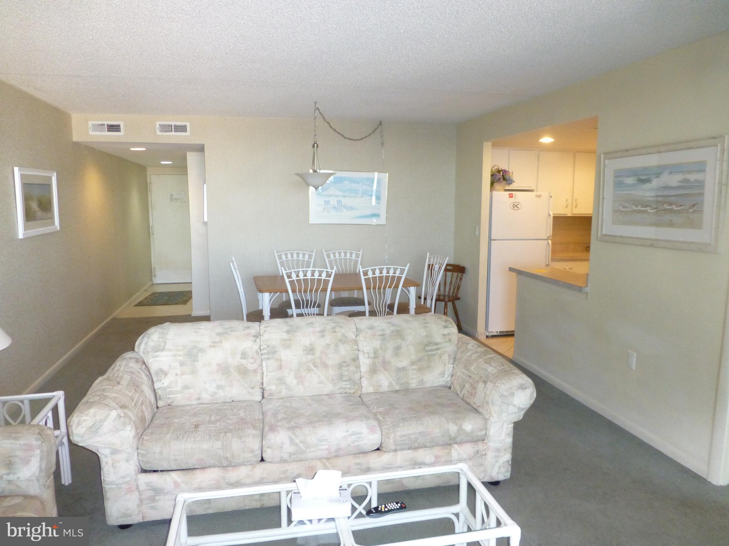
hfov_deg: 71.6
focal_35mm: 24
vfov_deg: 56.8
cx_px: 364
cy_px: 273
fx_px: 505
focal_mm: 4.3
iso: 500
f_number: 3.3
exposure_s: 1/60
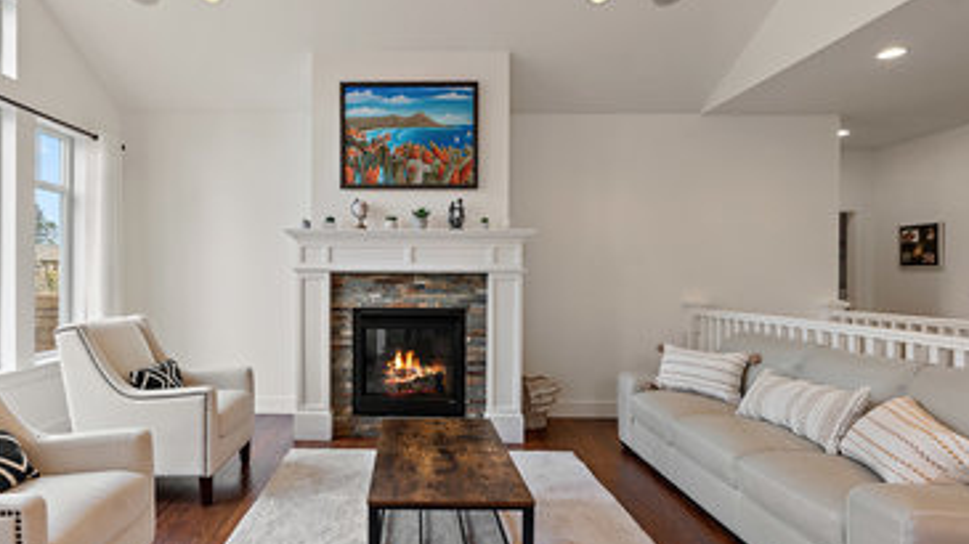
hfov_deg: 86.0
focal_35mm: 20
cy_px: 268
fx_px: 514
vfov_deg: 55.8
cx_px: 408
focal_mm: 16
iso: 400
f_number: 7.1
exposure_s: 1/25
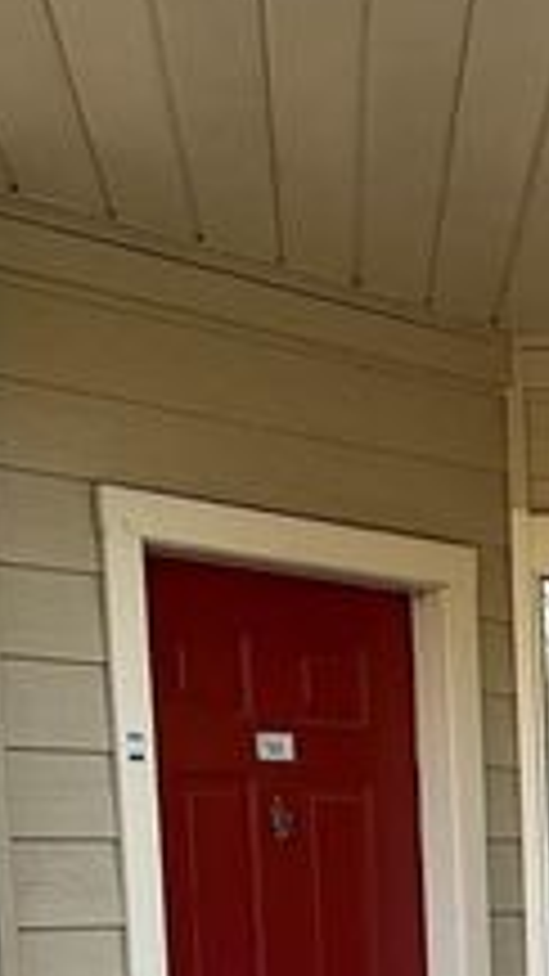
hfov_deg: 12.2
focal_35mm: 97
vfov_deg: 20.5
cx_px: 675
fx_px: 2511
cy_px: 1181
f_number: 1.8
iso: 32
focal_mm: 3
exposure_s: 1/122
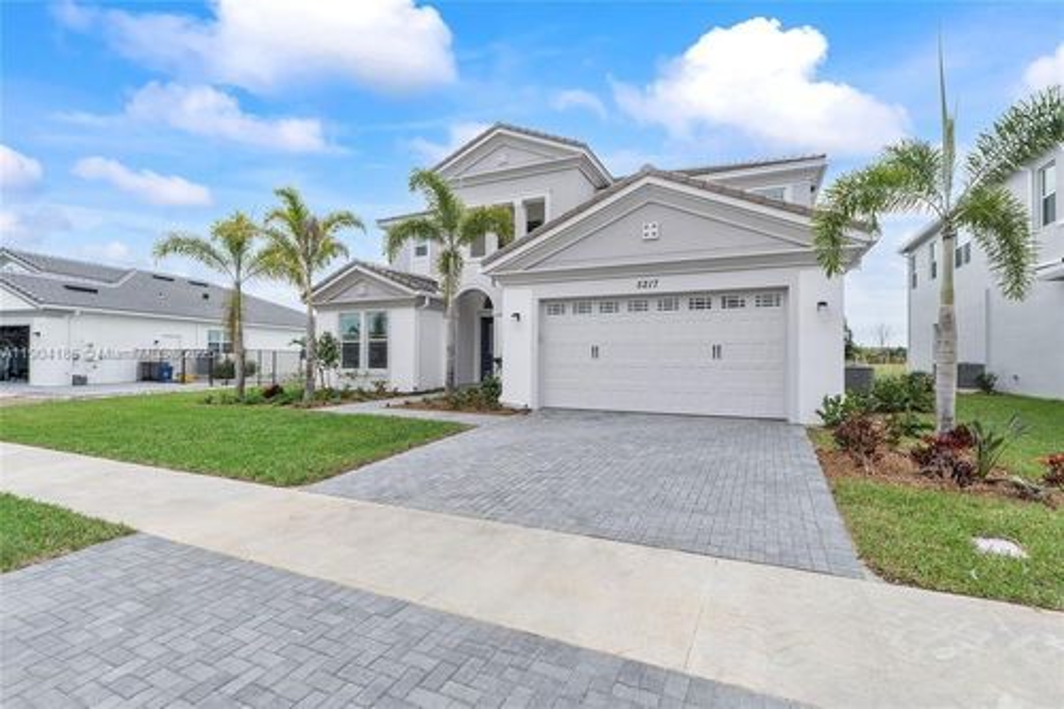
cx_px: 532
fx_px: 532
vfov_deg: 67.3
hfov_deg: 90.0
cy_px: 354
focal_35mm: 18
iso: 100
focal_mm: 12
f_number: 11
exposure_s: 1/60
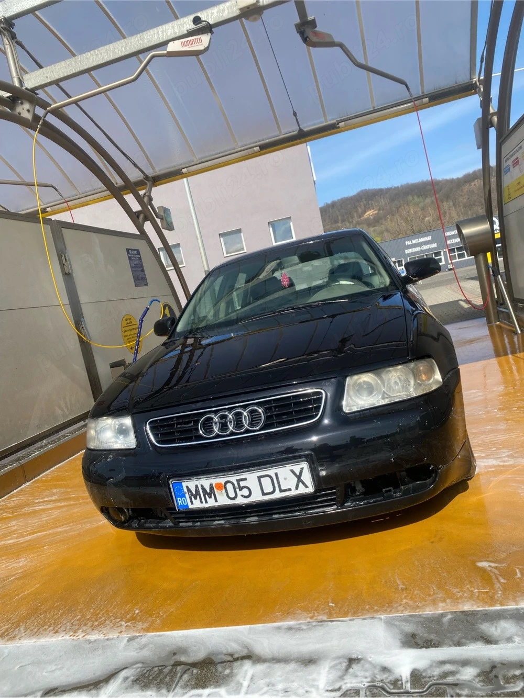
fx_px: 525
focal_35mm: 26
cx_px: 262
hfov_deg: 53.0
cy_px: 349
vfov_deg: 67.3
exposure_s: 1/2410
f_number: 1.8
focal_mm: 4.25
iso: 32
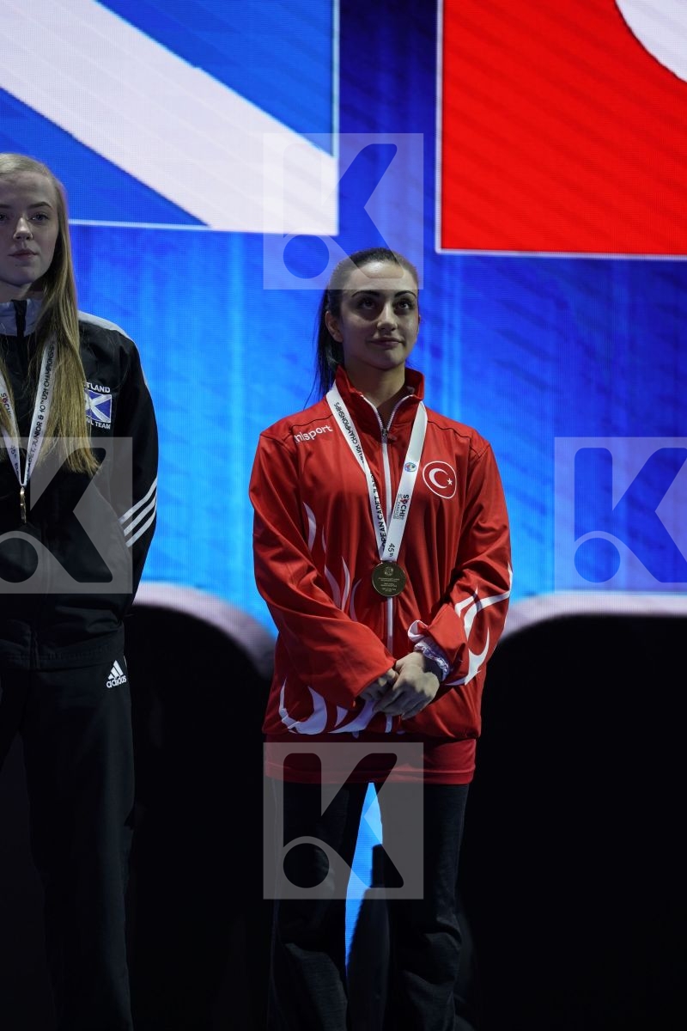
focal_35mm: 200
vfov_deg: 10.3
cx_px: 344
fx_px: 5725
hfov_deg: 6.9
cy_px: 516
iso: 200
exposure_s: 1/250
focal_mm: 200
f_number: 2.8
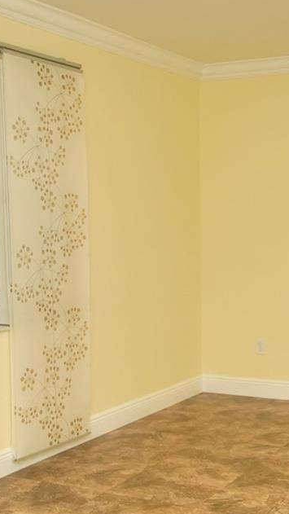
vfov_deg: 40.4
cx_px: 268
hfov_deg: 22.8
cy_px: 312
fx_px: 695
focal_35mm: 51
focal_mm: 10
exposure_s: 1/125
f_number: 7.1
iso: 500
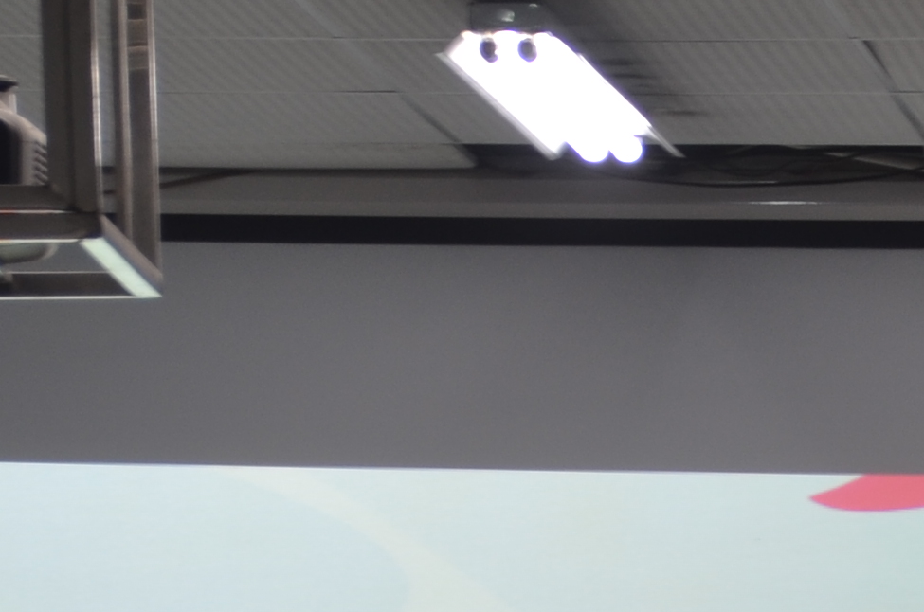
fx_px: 11655
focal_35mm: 455
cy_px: 1253
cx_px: 1259
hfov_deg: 4.5
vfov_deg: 3.0
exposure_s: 1/15
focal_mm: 60
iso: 125
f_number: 5
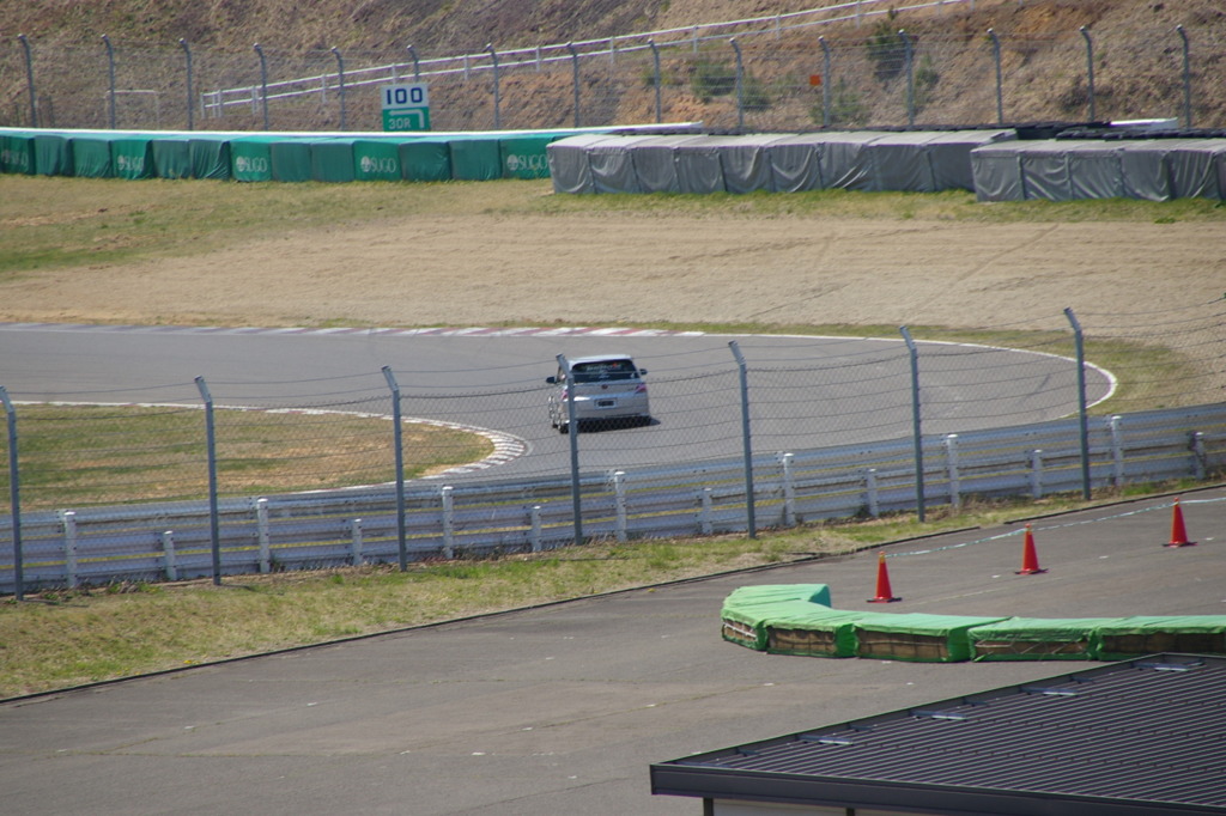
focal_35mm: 375
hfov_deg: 5.5
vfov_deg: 3.7
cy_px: 408
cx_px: 613
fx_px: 12766
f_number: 9.5
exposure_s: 1/500
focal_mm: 250
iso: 200
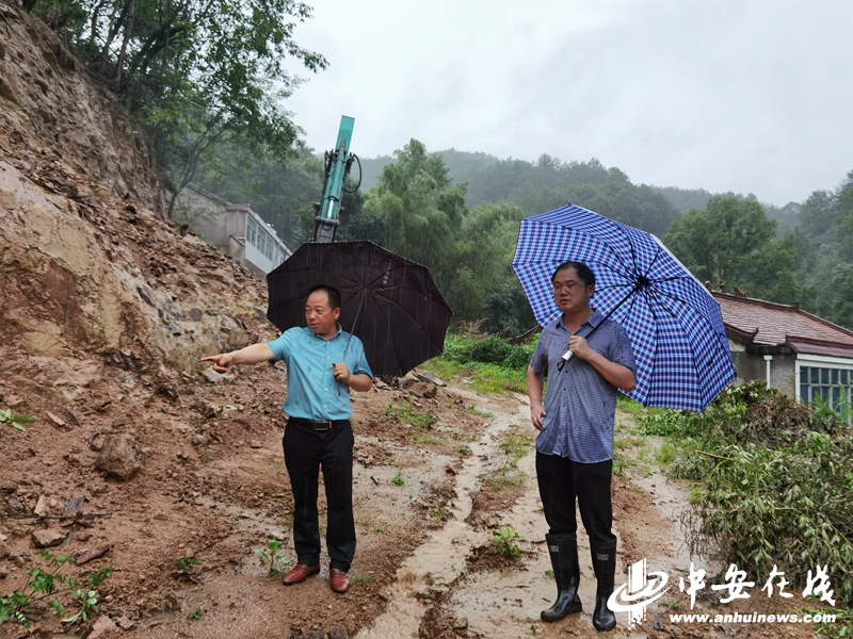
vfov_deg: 51.4
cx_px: 426
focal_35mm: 27
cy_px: 320
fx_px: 665
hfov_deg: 65.3
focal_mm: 6.71
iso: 50
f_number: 1.9
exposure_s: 1/94.3
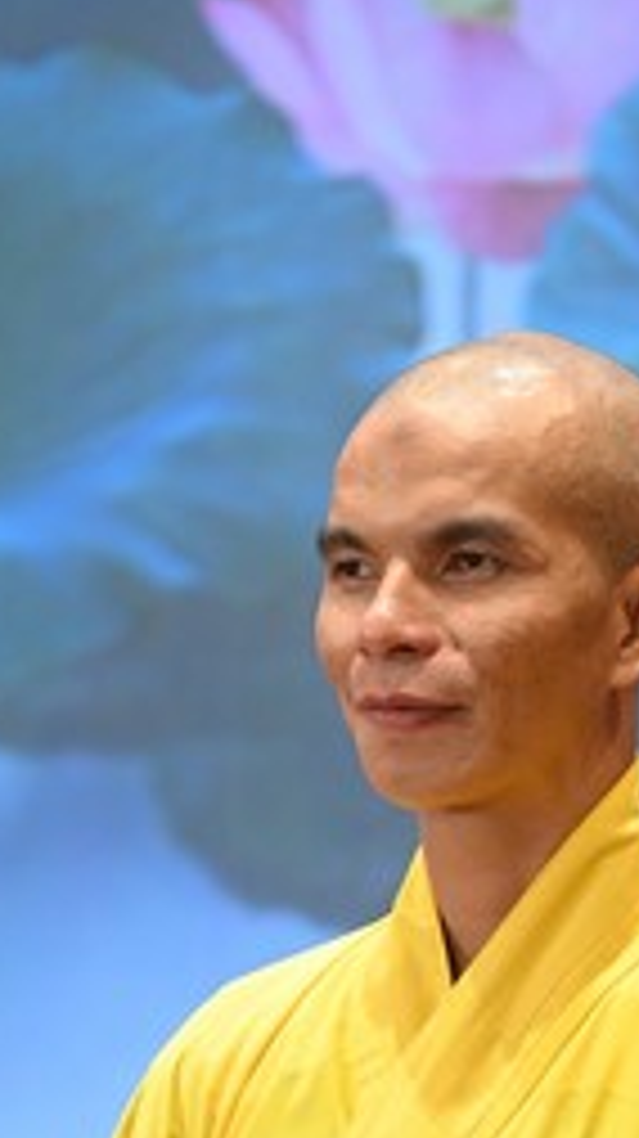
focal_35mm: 188
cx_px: 436
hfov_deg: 6.4
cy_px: 1138
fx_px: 5672
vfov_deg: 11.3
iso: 2500
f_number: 3.2
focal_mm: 70
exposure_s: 1/160
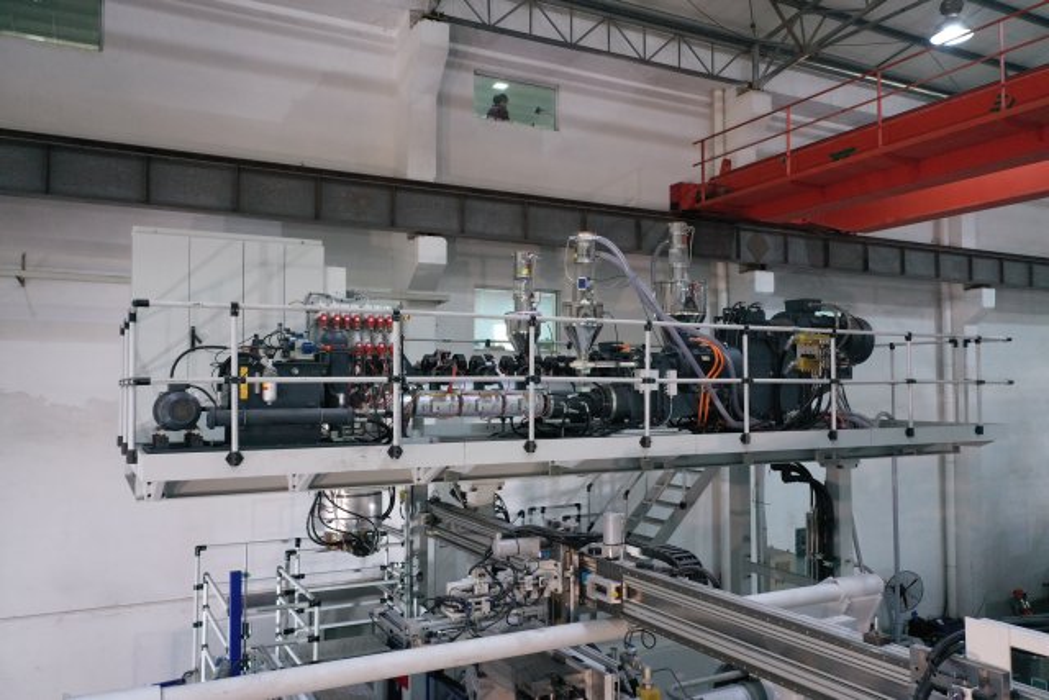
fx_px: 816
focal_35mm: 28
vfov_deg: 46.4
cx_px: 524
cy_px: 350
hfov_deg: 65.5
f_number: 4
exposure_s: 1/50
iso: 800
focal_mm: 10.26
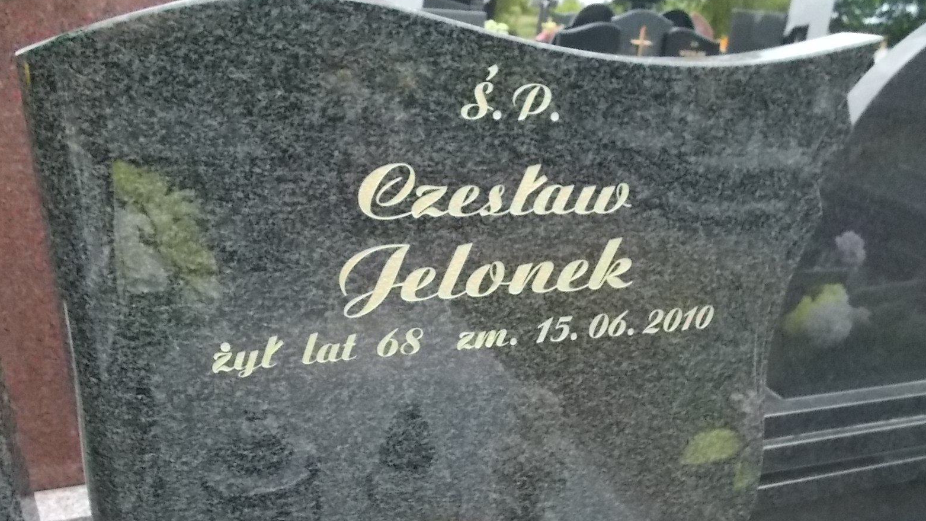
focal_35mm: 29
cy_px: 309
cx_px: 470
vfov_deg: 40.0
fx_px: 712
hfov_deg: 66.1
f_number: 8
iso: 400
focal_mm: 4.6
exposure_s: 1/160
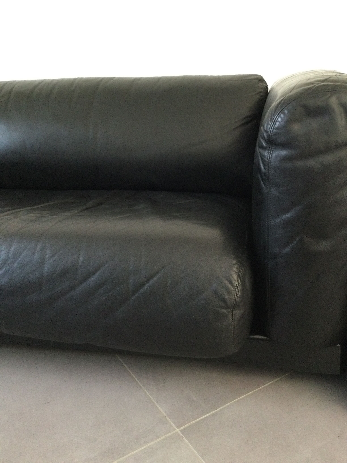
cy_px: 232
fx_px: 414
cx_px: 174
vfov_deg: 58.4
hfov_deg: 45.4
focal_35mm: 31
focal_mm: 3.3
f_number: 2.4
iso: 200
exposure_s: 1/33
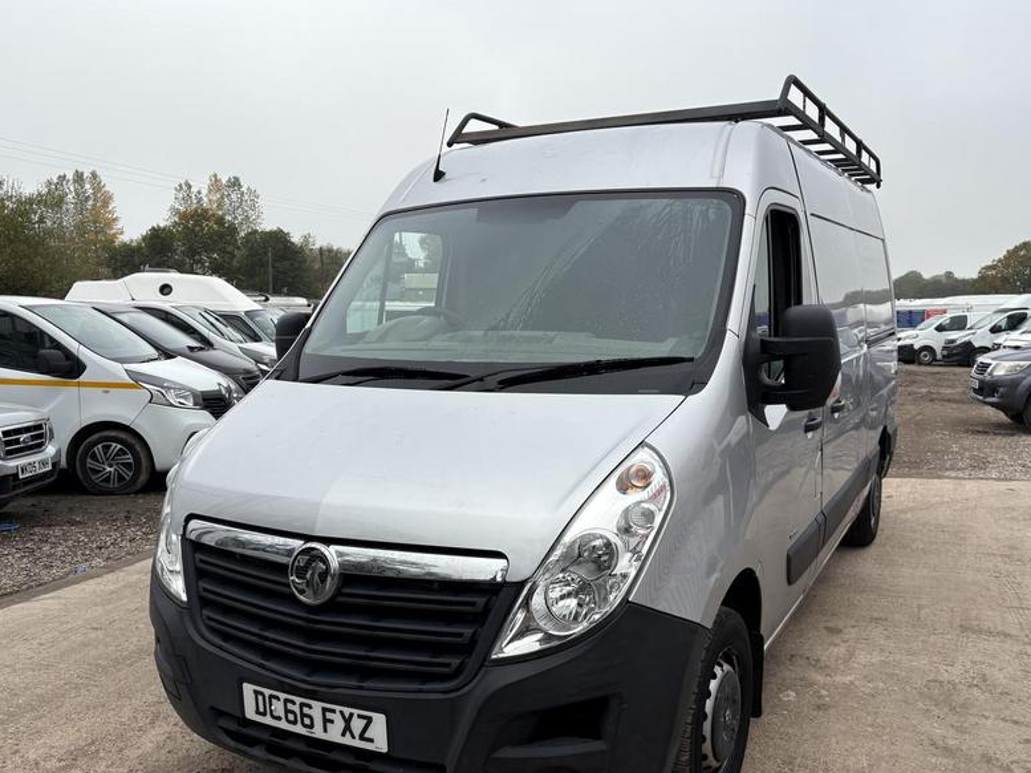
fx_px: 893
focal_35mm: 30
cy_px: 437
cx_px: 553
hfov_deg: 59.9
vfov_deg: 46.6
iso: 50
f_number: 1.6
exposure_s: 1/1799
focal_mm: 5.96
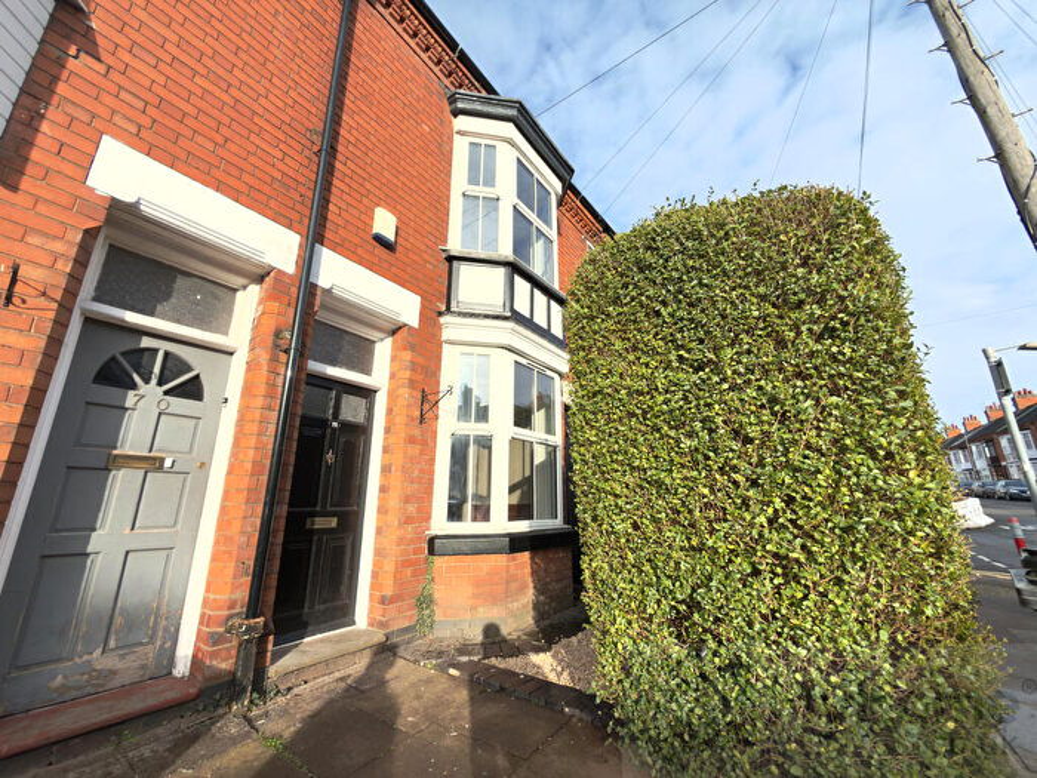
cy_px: 389
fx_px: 419
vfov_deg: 85.7
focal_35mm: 14
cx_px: 518
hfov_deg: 102.1
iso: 16
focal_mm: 2.22
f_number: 2.2
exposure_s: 1/763
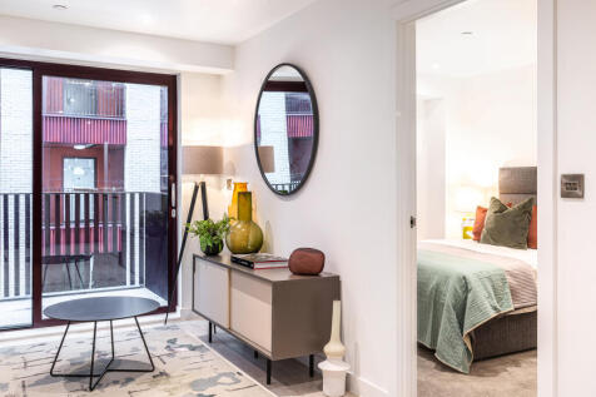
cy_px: 198
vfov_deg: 39.9
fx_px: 546
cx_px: 298
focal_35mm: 33
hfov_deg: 57.2
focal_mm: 33
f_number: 14
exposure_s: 1.3
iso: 100
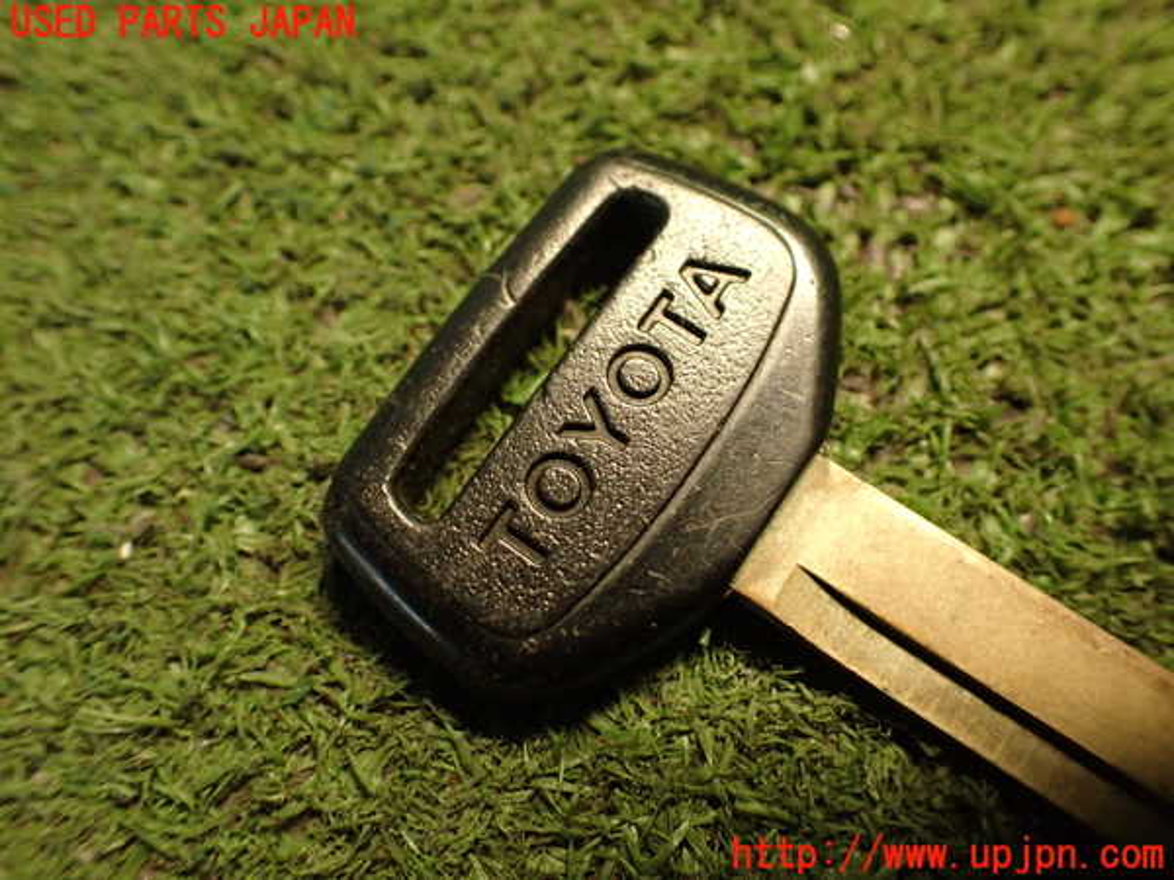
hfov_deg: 56.8
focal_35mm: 32
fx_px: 1085
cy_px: 440
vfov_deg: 44.2
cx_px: 587
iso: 640
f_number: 2.4
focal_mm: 5.79
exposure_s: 1/30
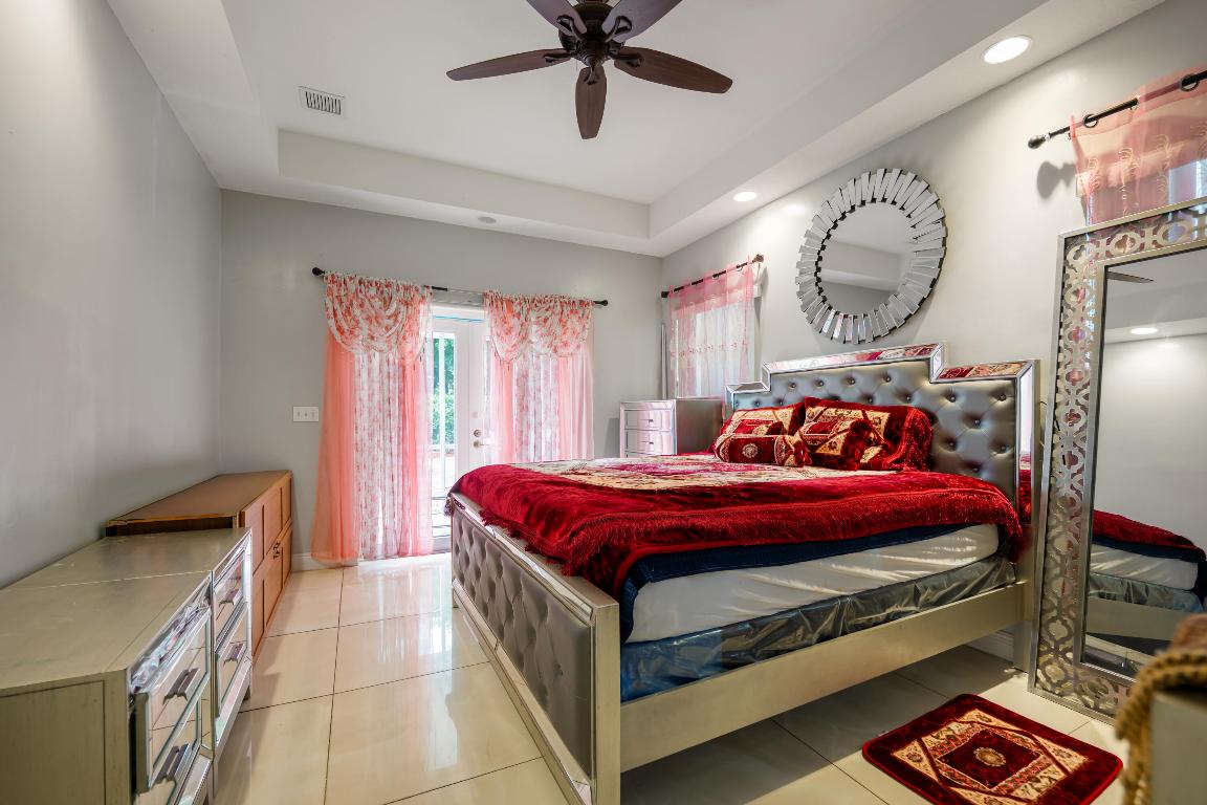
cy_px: 402
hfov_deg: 104.3
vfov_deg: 81.2
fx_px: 469
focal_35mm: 14
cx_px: 604
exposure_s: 1/4
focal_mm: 14
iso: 125
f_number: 4
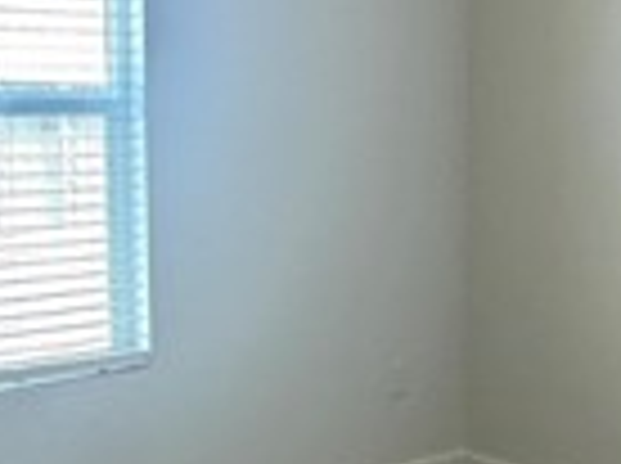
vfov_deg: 22.5
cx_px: 256
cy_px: 266
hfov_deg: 29.8
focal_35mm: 65
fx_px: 1164
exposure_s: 1/120
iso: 80
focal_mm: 2.22
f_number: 2.2
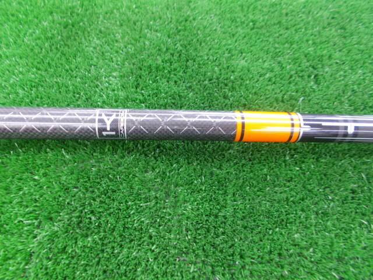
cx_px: 186
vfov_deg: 53.1
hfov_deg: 67.3
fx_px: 280
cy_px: 140
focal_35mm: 26
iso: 200
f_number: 3.2
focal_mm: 4.6
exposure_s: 1/8
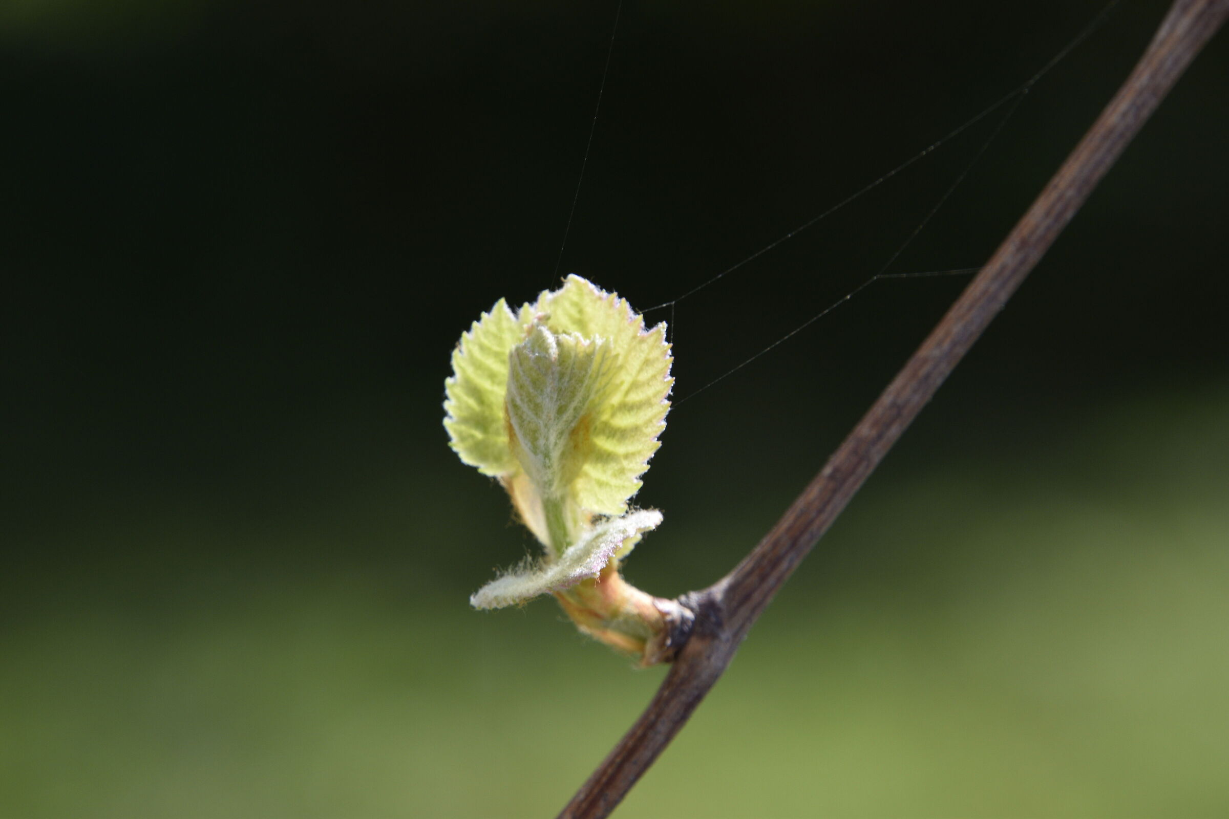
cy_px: 410
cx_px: 614
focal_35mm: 600
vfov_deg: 2.3
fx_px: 20482
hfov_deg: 3.4
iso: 200
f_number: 11
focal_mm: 400
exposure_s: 1/180
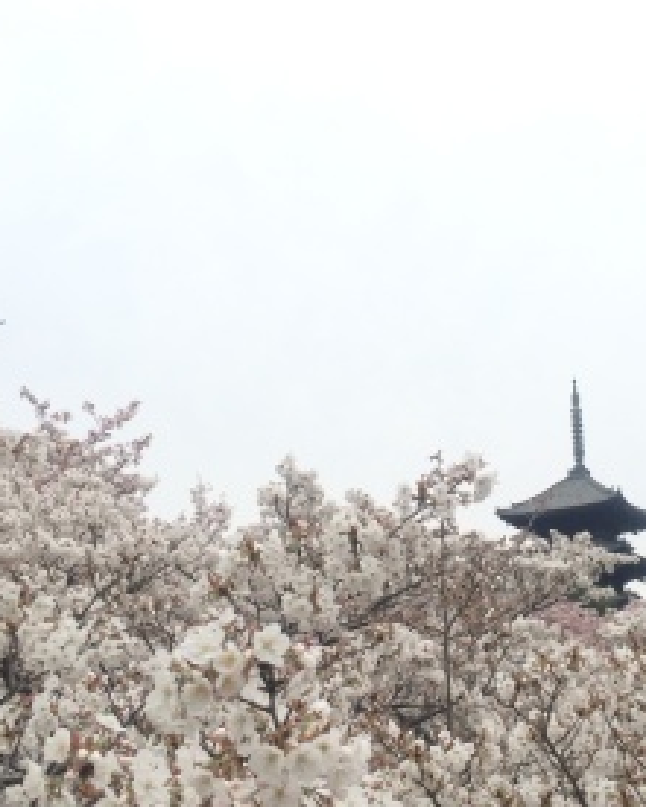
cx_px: 440
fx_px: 1266
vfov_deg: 35.3
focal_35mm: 53
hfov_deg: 28.4
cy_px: 395
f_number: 2.2
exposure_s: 1/805
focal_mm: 4.12
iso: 32
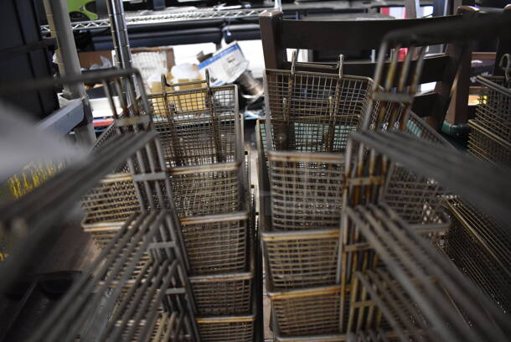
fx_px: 384
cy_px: 171
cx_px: 256
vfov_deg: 48.0
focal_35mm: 27
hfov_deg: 67.3
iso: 2500
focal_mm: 18
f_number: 3.5
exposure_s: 1/30
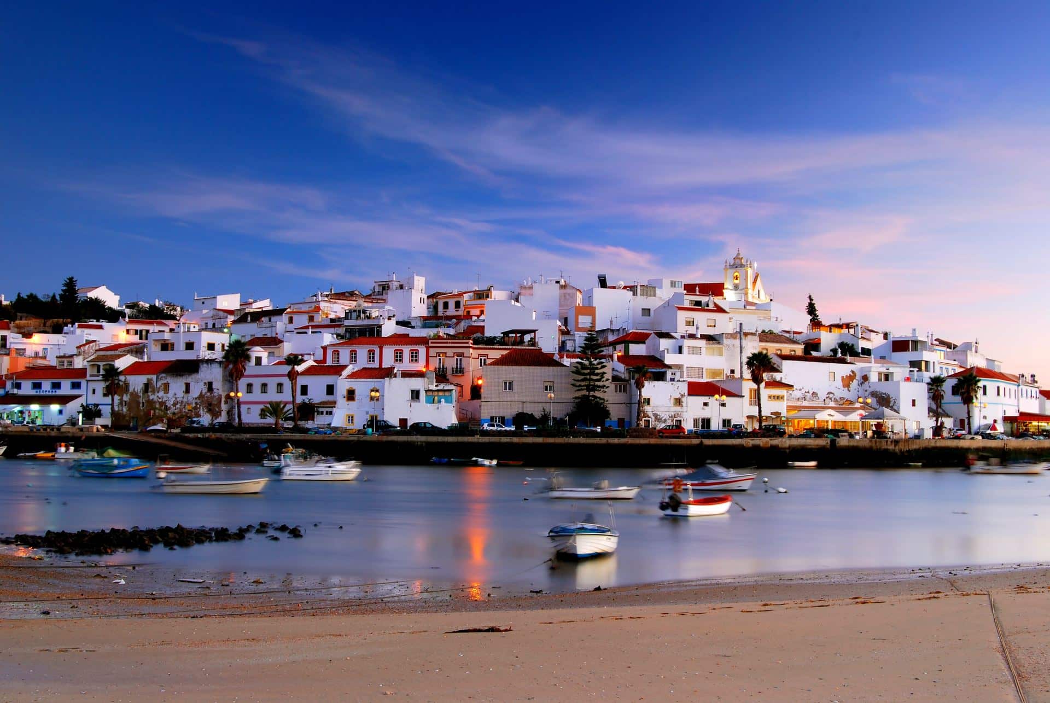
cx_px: 525
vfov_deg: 32.0
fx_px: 1226
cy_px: 352
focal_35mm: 42
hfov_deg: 46.4
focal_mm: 28
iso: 100
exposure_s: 20
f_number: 14
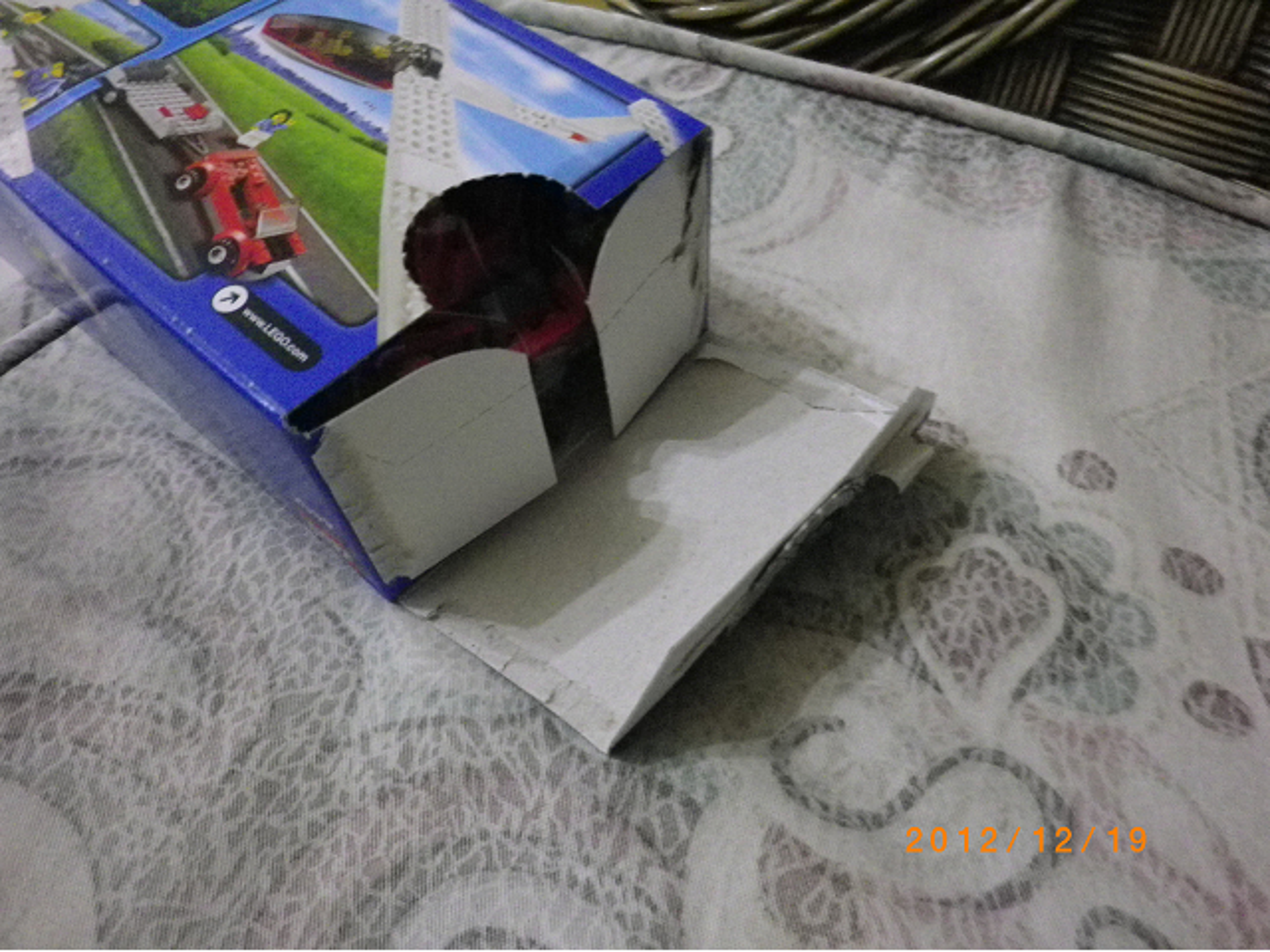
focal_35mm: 28
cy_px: 476
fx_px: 1027
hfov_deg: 63.4
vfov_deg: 49.7
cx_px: 635
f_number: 3.2
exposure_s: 1/30
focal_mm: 5
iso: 800
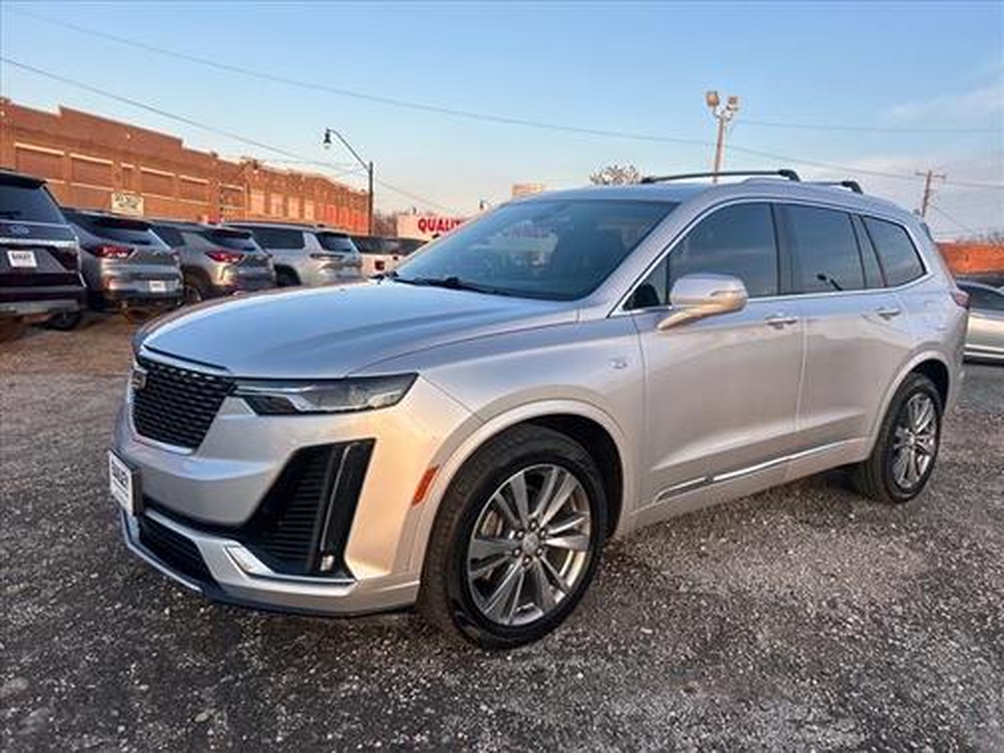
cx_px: 502
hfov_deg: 67.3
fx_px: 754
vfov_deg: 53.1
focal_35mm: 26
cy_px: 376
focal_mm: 5.7
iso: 50
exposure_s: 1/753
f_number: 1.5
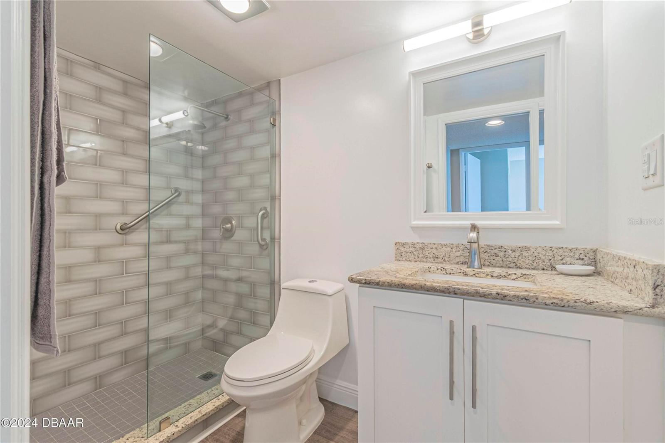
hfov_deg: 100.4
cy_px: 222
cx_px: 332
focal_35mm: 15
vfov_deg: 77.3
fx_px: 277
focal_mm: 10
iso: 320
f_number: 7.1
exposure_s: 1/100
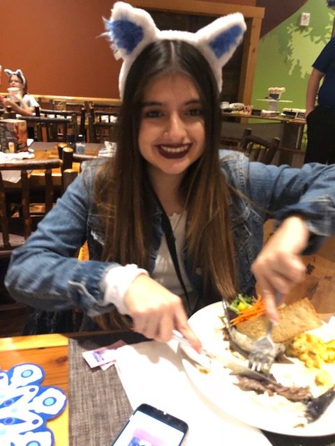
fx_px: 361
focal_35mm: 28
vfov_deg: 63.4
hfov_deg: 49.7
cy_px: 223
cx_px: 168
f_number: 1.8
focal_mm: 4
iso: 640
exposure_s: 1/30
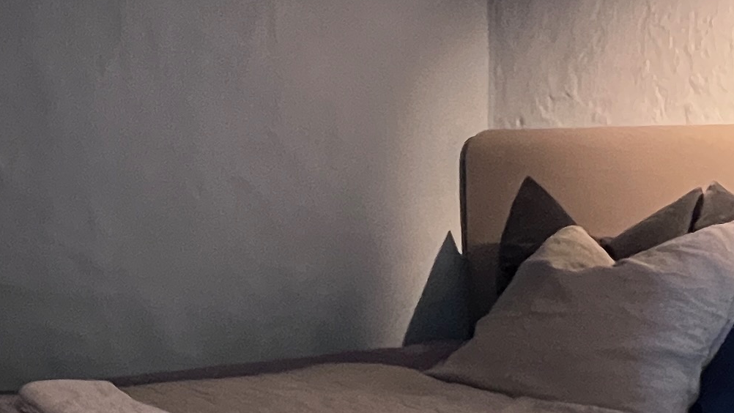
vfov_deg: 21.1
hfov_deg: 33.7
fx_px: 1110
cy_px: 176
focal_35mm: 57
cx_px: 15
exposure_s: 1/34
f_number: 1.8
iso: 640
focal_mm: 1.57
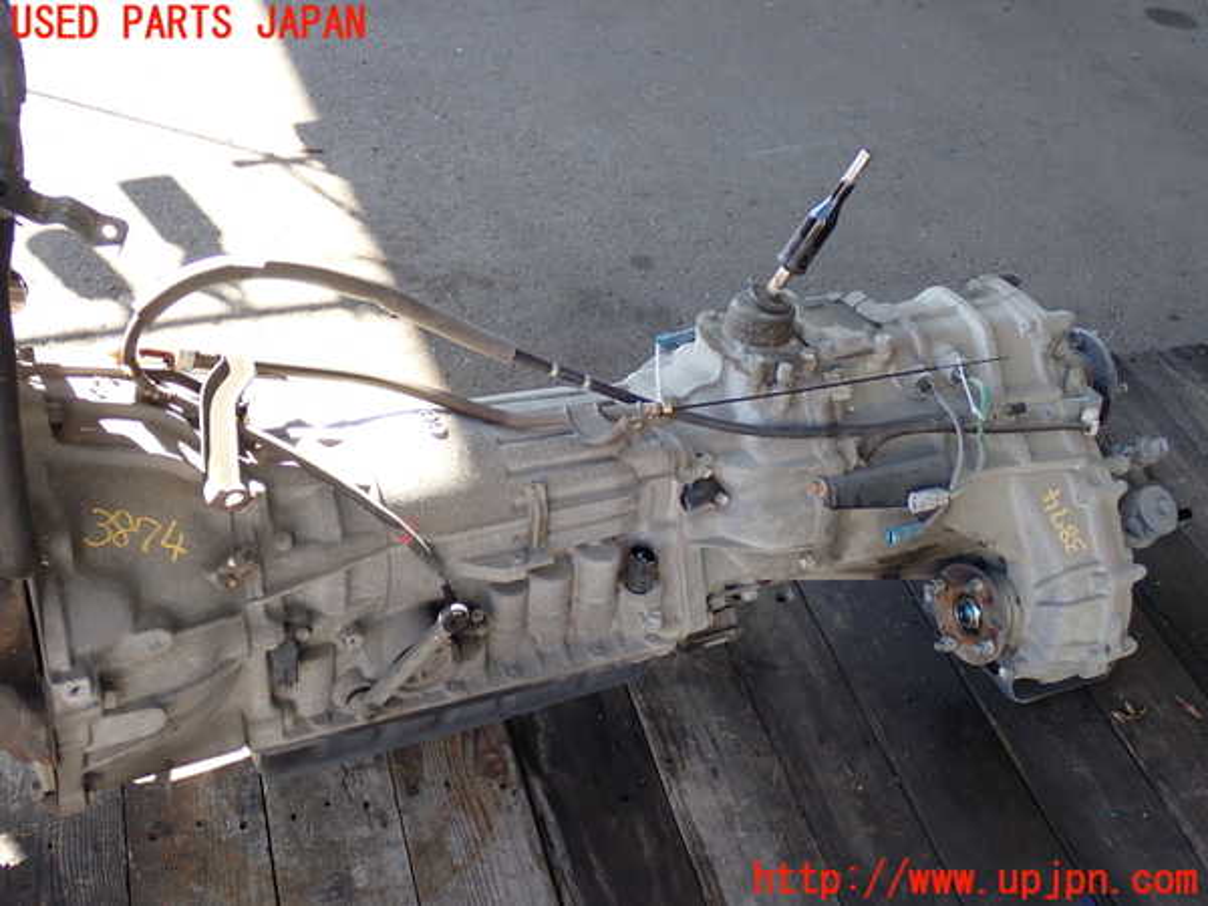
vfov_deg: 32.9
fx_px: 1535
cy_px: 453
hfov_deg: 42.9
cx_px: 604
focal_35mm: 44
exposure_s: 1/80
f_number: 2.9
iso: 125
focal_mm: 7.84
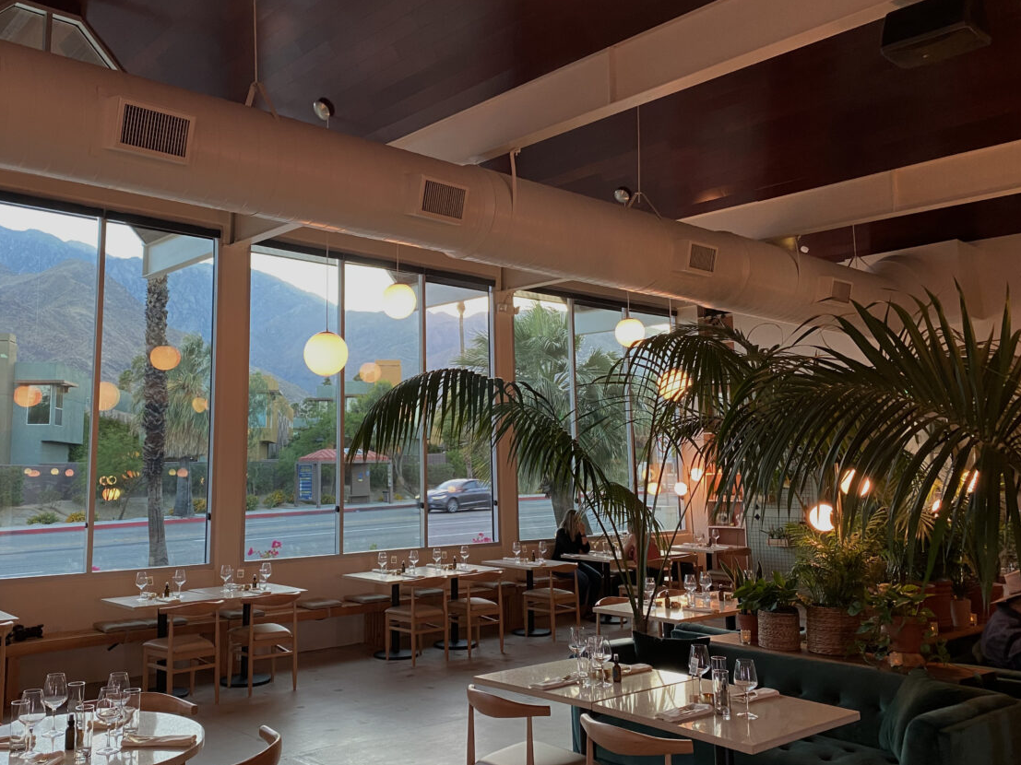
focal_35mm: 31
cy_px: 350
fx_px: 914
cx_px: 422
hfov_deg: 58.0
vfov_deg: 45.4
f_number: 1.8
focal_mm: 4.25
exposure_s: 1/60
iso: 160
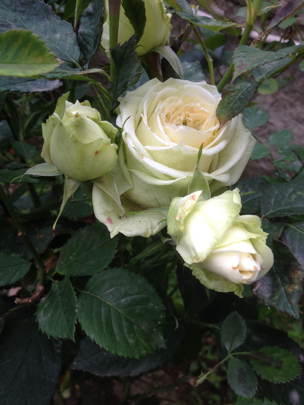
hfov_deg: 40.7
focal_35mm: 35
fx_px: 410
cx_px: 152
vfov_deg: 52.6
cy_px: 202
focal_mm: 4.28
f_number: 2.4
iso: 50
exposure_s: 1/120
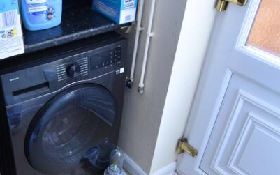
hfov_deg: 48.6
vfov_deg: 32.7
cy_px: 108
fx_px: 298
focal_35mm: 39
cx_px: 74
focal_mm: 10
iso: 200
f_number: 3.5
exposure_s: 1/15
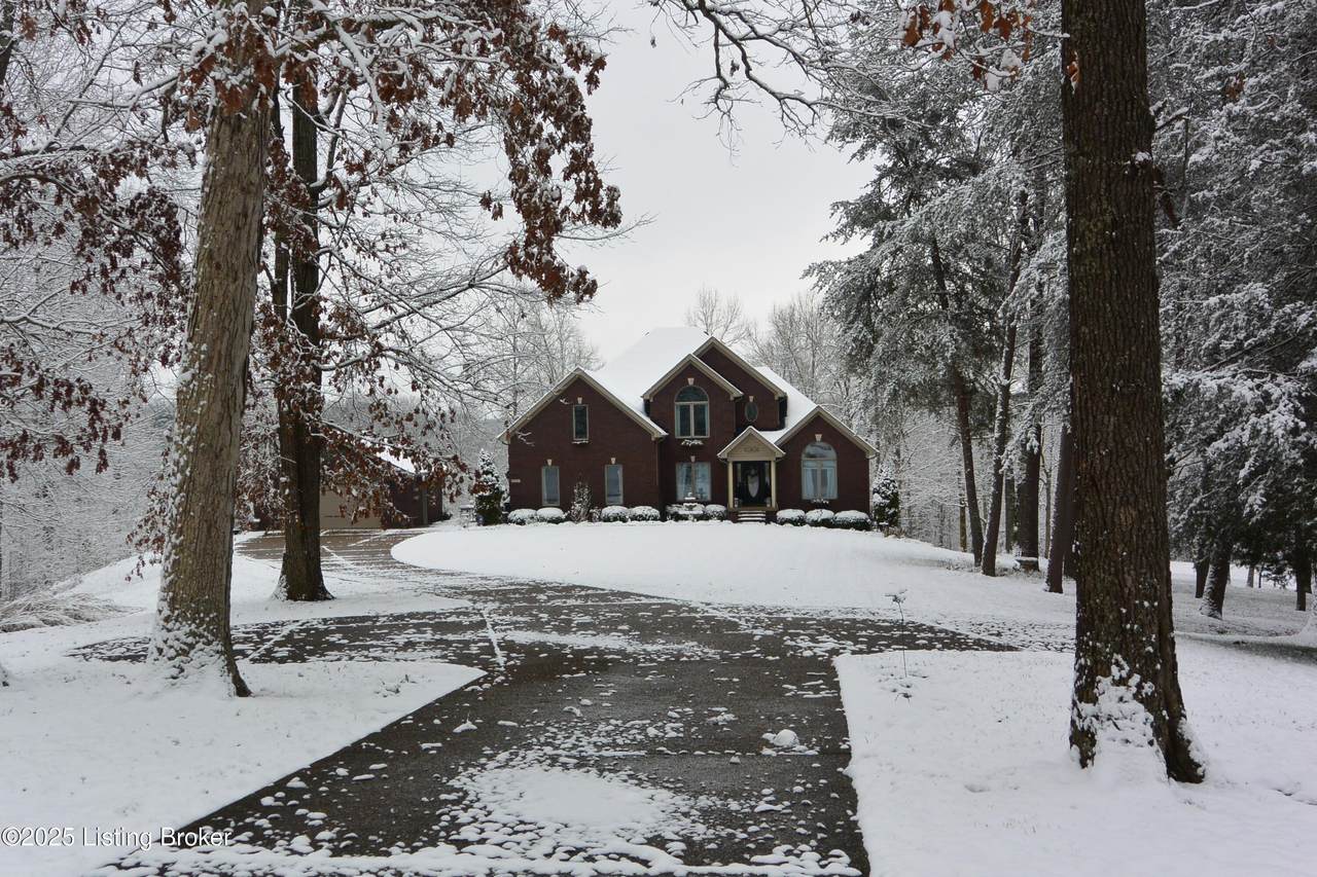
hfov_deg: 48.5
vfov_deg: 33.4
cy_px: 438
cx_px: 658
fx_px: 1463
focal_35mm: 40
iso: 160
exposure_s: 1/400
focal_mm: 15.1
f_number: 4.2
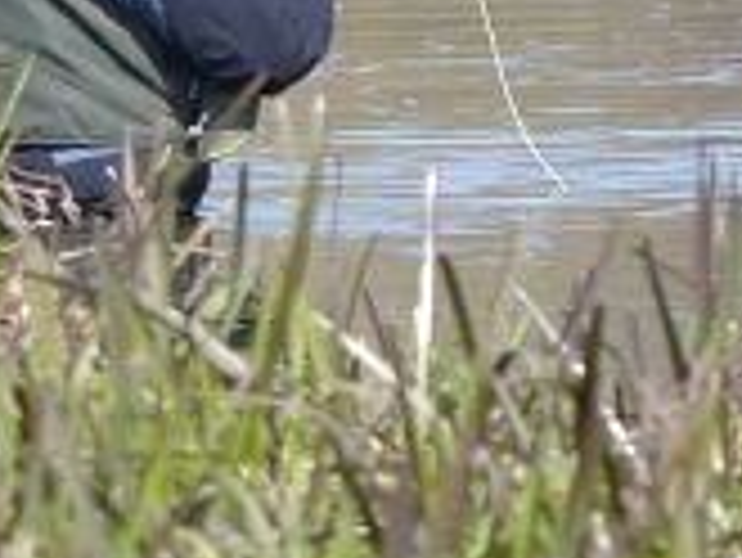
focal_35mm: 1477
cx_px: 751
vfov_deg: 1.0
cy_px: -65
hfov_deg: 1.3
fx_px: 31683
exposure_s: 1/400
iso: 100
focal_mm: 71.8
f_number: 4
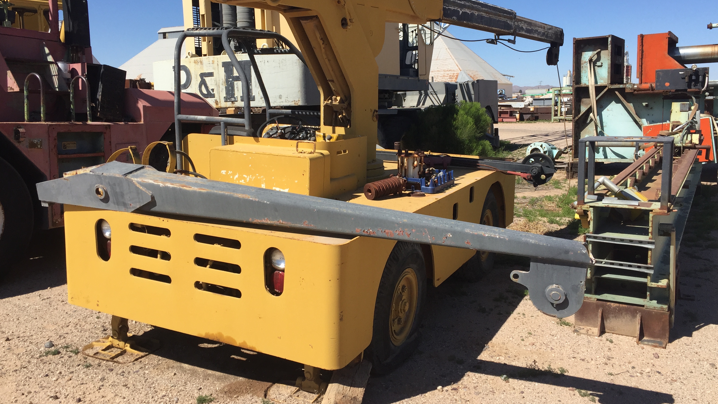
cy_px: 177
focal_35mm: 32
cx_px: 359
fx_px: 609
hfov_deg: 61.0
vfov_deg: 36.6
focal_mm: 4.15
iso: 32
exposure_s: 1/2198
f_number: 2.2
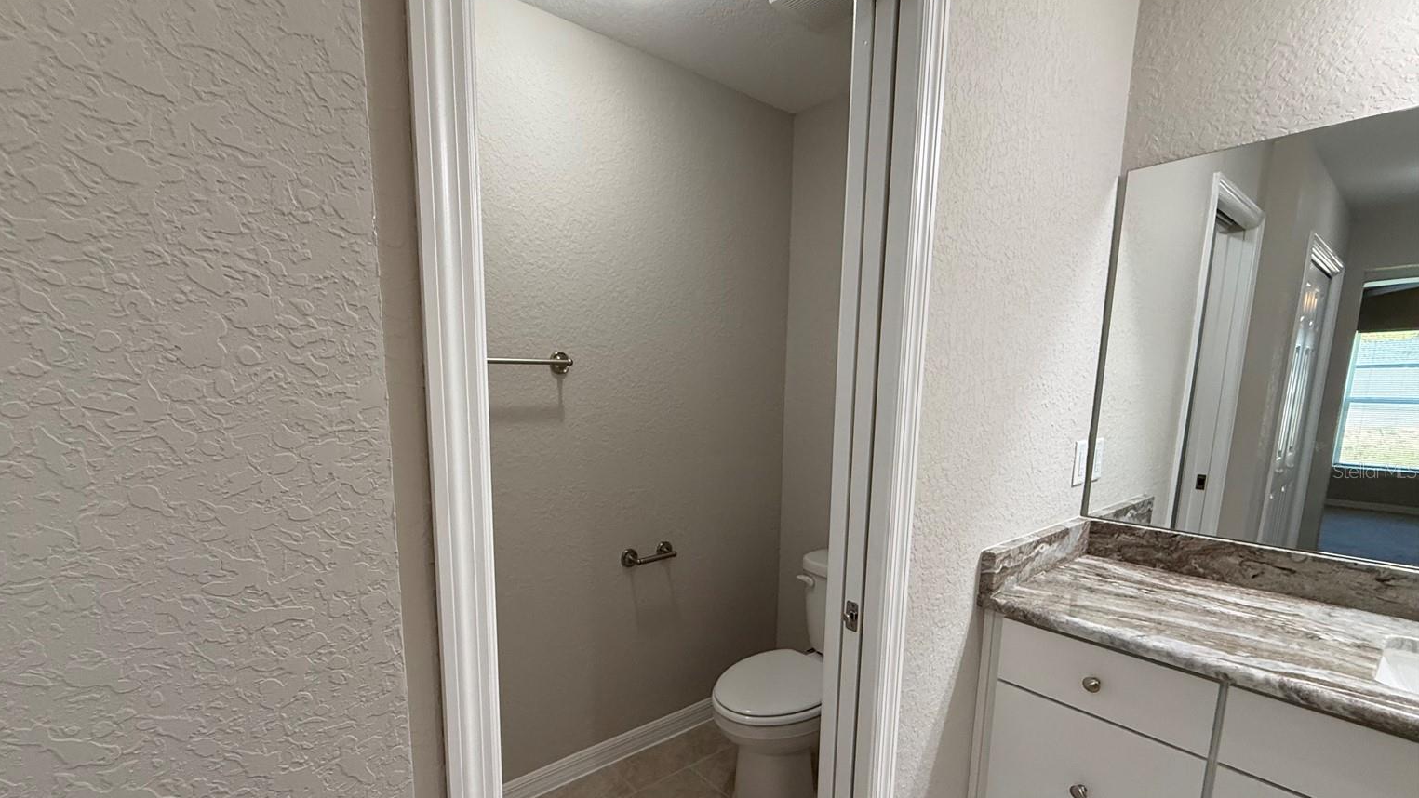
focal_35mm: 16
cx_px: 676
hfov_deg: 99.3
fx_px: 602
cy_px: 471
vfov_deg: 66.6
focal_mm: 2.22
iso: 320
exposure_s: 1/120
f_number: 2.2
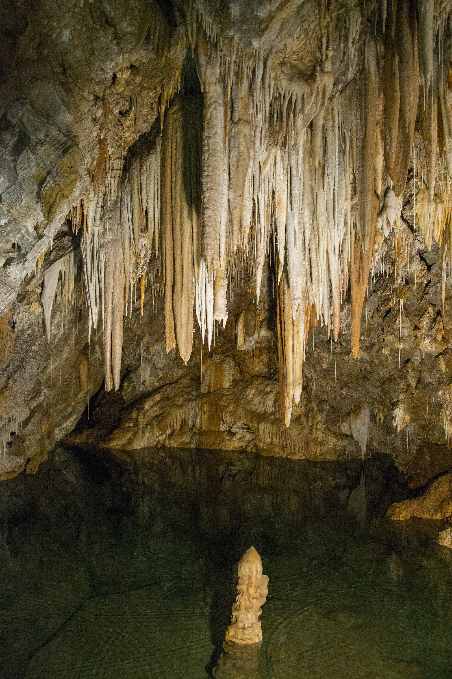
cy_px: 340
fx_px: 508
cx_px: 226
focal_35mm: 27
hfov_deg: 47.9
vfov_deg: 67.4
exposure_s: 1/25
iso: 3200
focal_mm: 18
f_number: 3.5
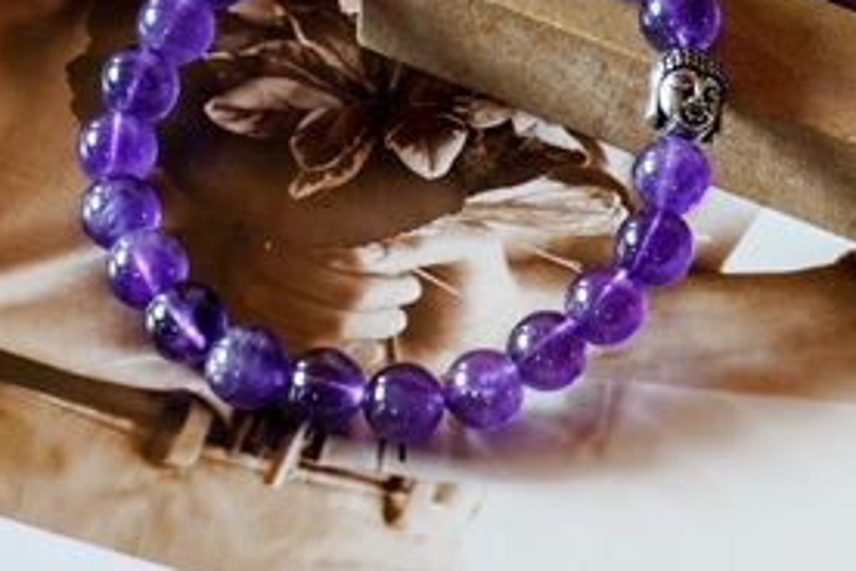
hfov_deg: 12.4
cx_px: 651
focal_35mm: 165
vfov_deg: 8.3
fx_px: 3923
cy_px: -36
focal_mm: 70
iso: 1600
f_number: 8
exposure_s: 1/100
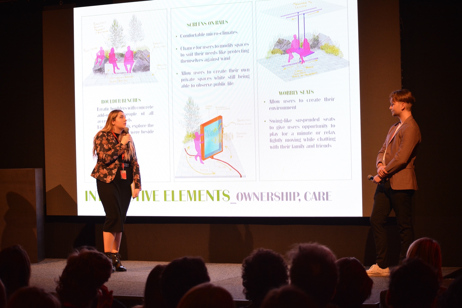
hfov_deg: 24.6
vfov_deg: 16.6
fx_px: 1059
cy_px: 154
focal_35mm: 82
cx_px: 231
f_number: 4.5
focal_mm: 55
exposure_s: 1/80
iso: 800
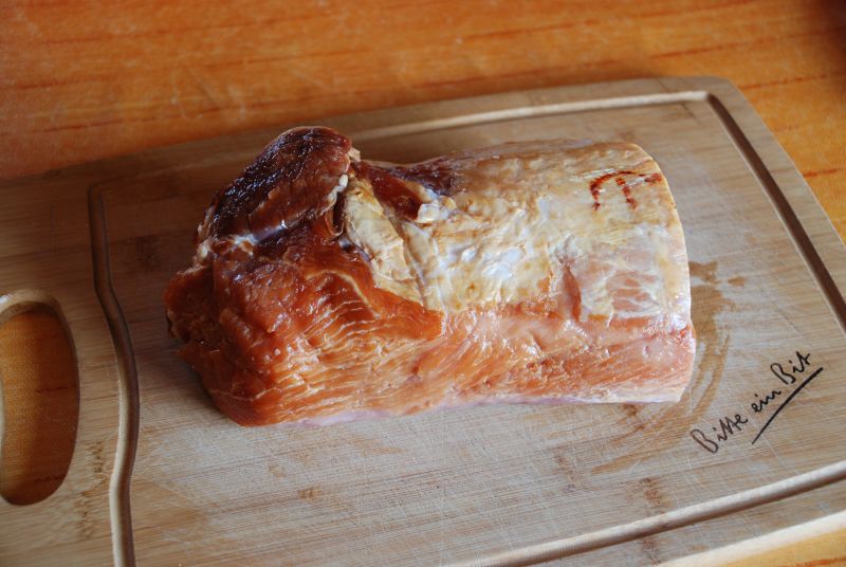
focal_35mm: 52
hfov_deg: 37.8
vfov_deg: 25.8
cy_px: 284
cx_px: 423
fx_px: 1236
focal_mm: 35
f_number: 4.5
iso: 400
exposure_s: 1/40
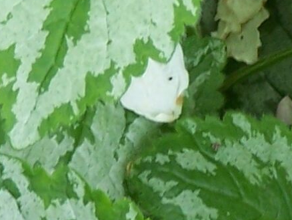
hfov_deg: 2.6
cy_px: -171
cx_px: 237
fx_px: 6313
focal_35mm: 748
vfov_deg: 2.0
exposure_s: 1/125
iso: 80
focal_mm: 21.2
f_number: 3.2
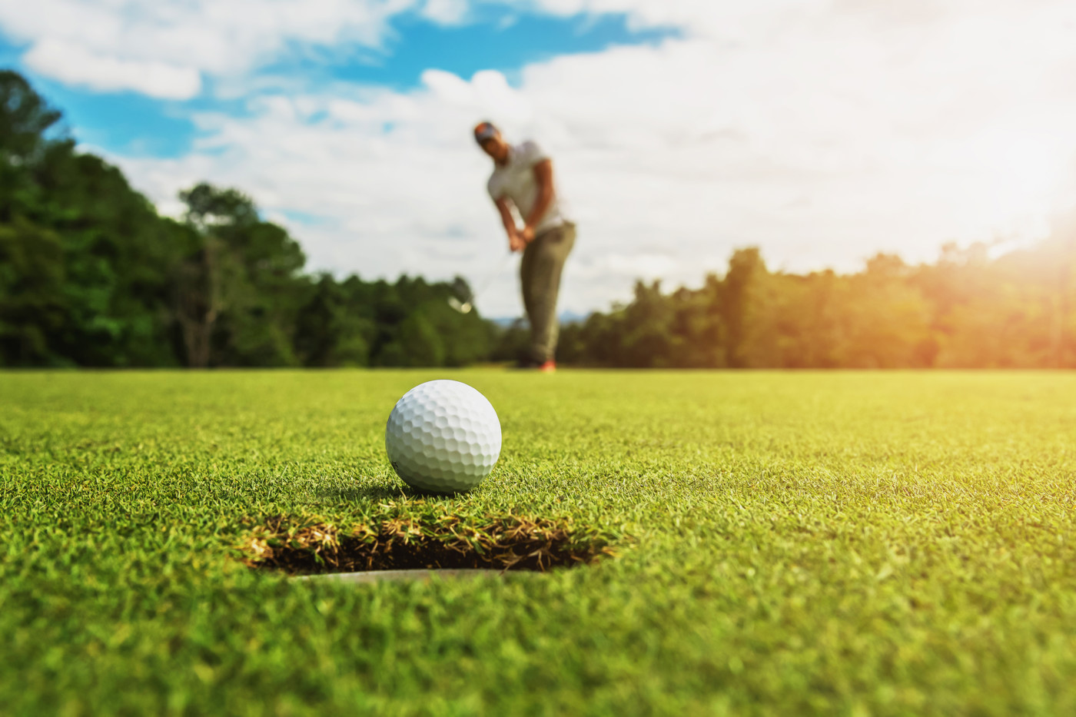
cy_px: 358
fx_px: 1210
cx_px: 538
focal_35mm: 40
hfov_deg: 47.9
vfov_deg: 33.0
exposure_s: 1/1000
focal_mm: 27
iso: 100
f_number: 7.1
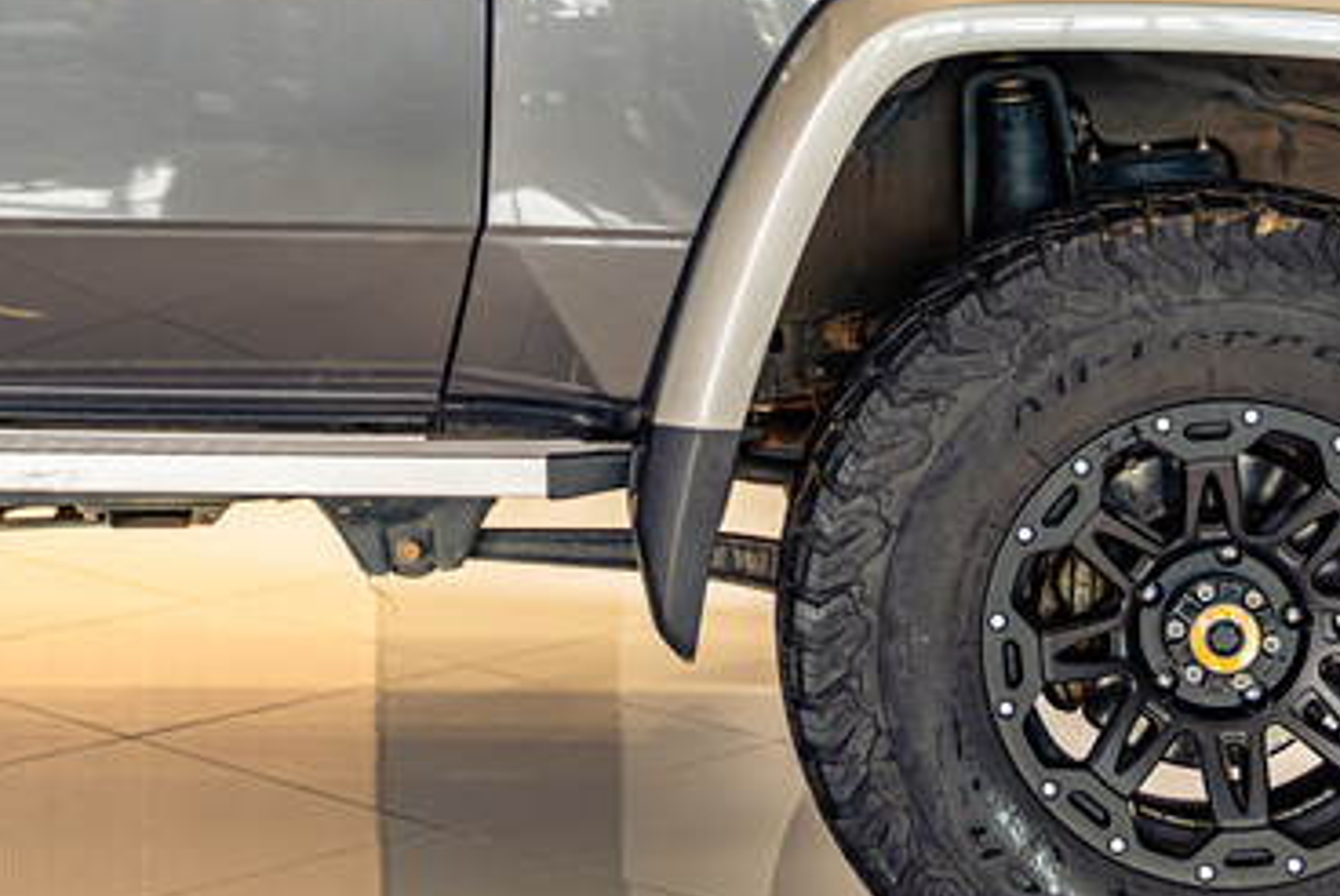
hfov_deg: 20.4
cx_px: 548
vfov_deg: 13.4
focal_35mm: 100
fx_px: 3725
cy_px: -95
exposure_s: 1/200
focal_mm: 36
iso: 250
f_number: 2.8
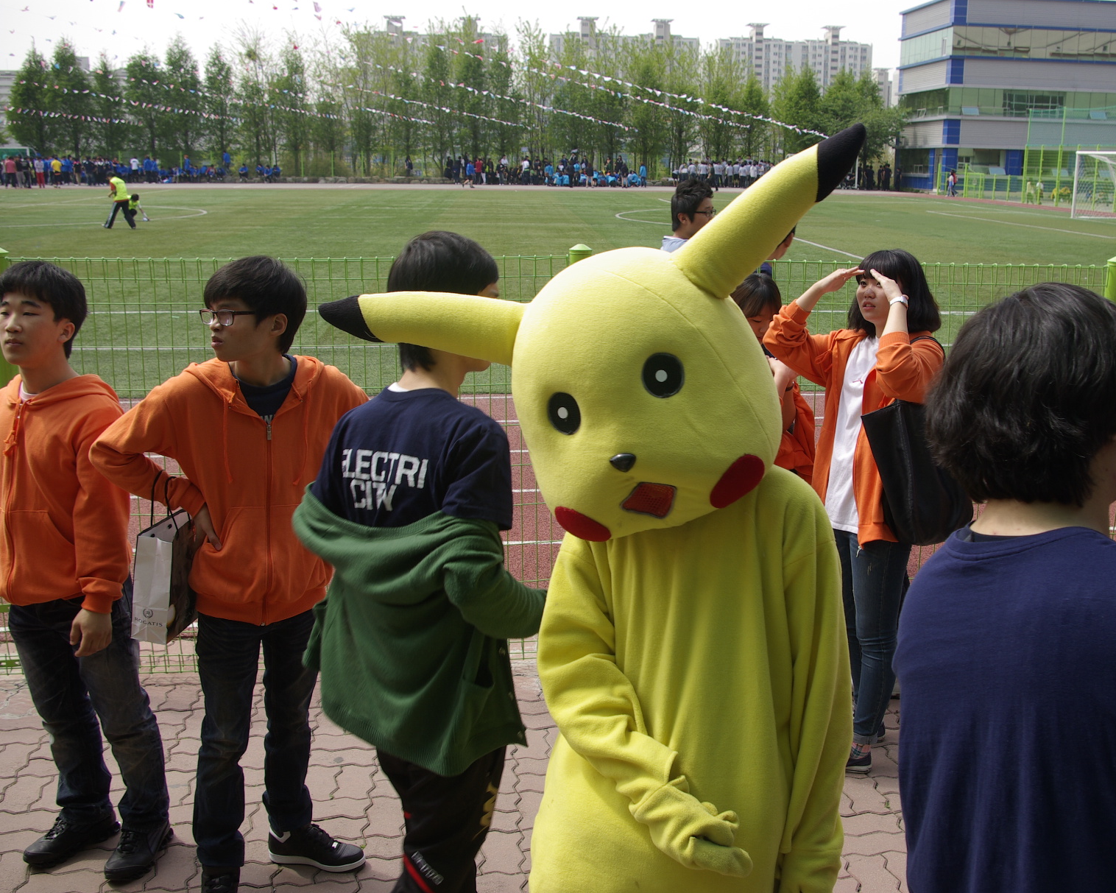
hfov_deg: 50.6
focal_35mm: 36
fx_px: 1175
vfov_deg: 41.6
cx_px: 643
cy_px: 446
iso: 100
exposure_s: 1/125
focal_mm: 21
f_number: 6.7
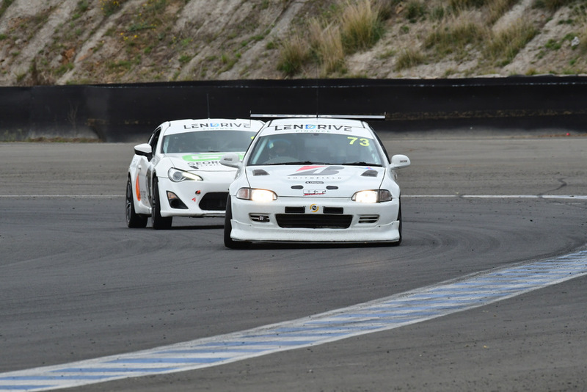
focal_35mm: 585
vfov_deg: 2.4
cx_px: 294
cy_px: 196
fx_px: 9542
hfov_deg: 3.5
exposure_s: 1/640
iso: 1000
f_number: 11
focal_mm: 390
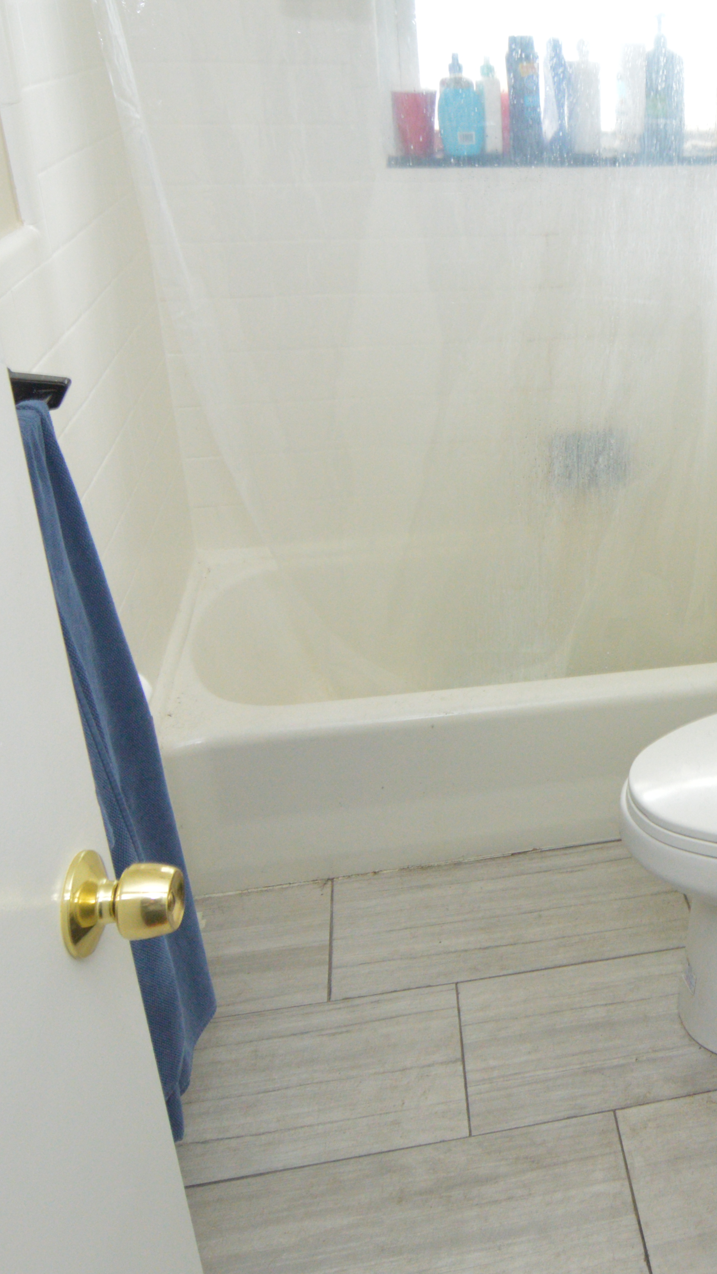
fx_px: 1115
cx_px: 718
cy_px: 549
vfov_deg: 59.3
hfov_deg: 32.7
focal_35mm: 33
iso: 1800
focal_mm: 12
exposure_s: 1/60
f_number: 8
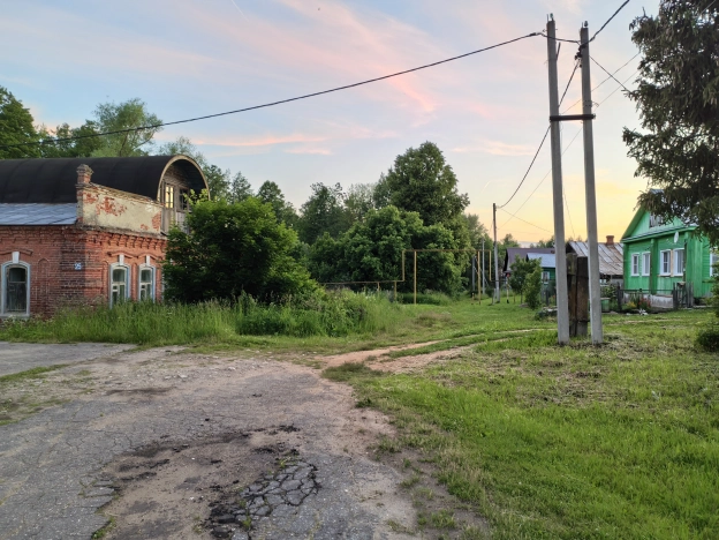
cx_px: 360
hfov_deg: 65.3
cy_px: 270
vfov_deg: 51.4
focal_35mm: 27
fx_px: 561
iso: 80
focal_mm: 5.52
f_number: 1.9
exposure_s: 1/59.2
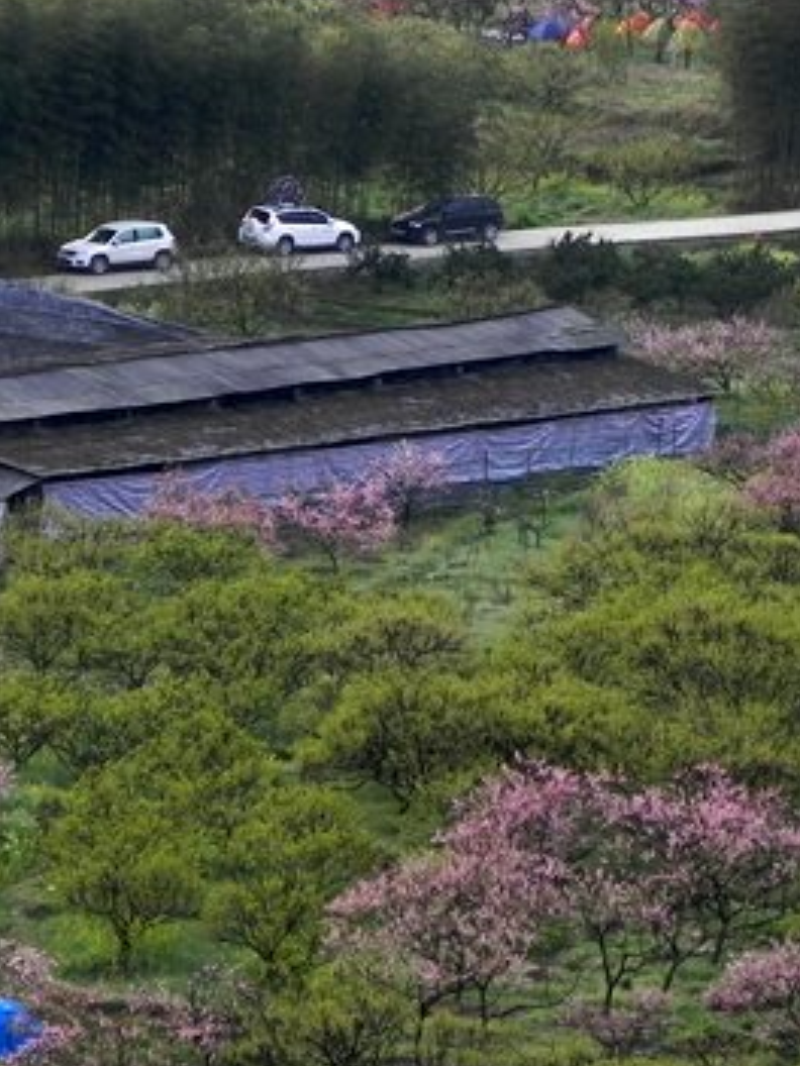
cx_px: 327
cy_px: 319
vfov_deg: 6.2
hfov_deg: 4.6
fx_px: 9922
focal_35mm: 322
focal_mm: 28.8
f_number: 4.5
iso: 197
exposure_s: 1/125
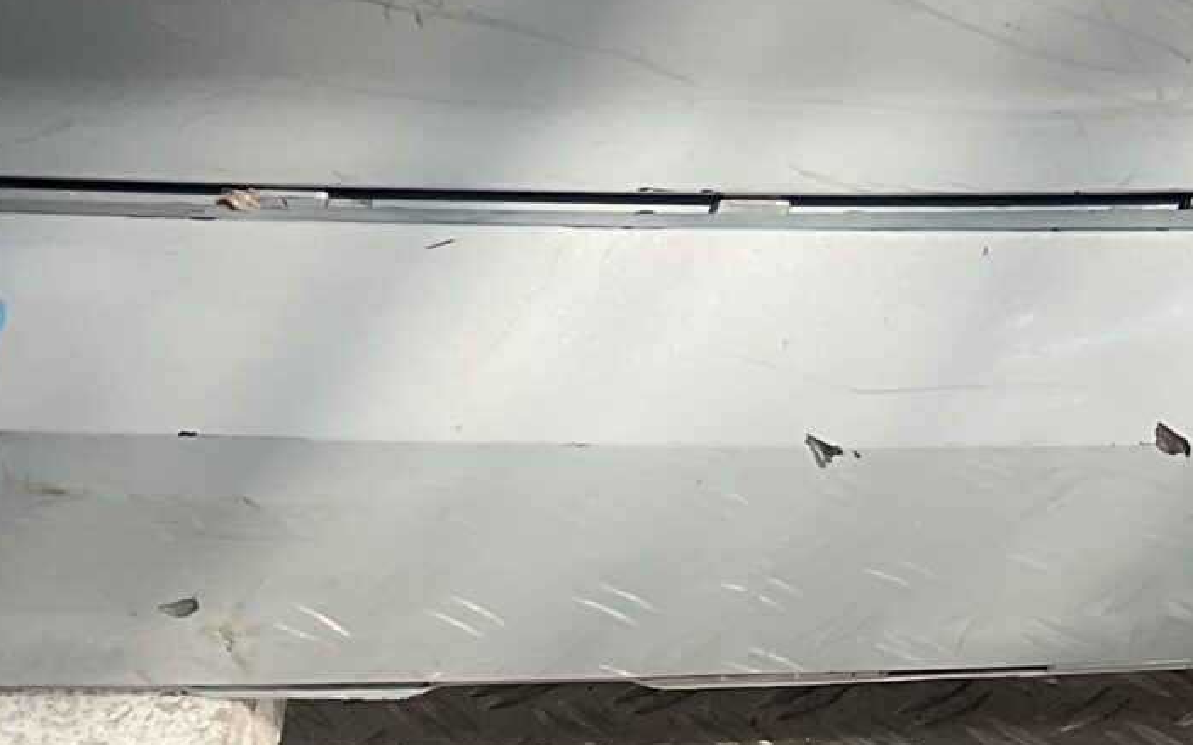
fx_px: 3641
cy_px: -266
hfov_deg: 18.3
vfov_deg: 11.3
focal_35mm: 112
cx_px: 1101
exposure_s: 1/883
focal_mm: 3
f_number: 1.8
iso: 16
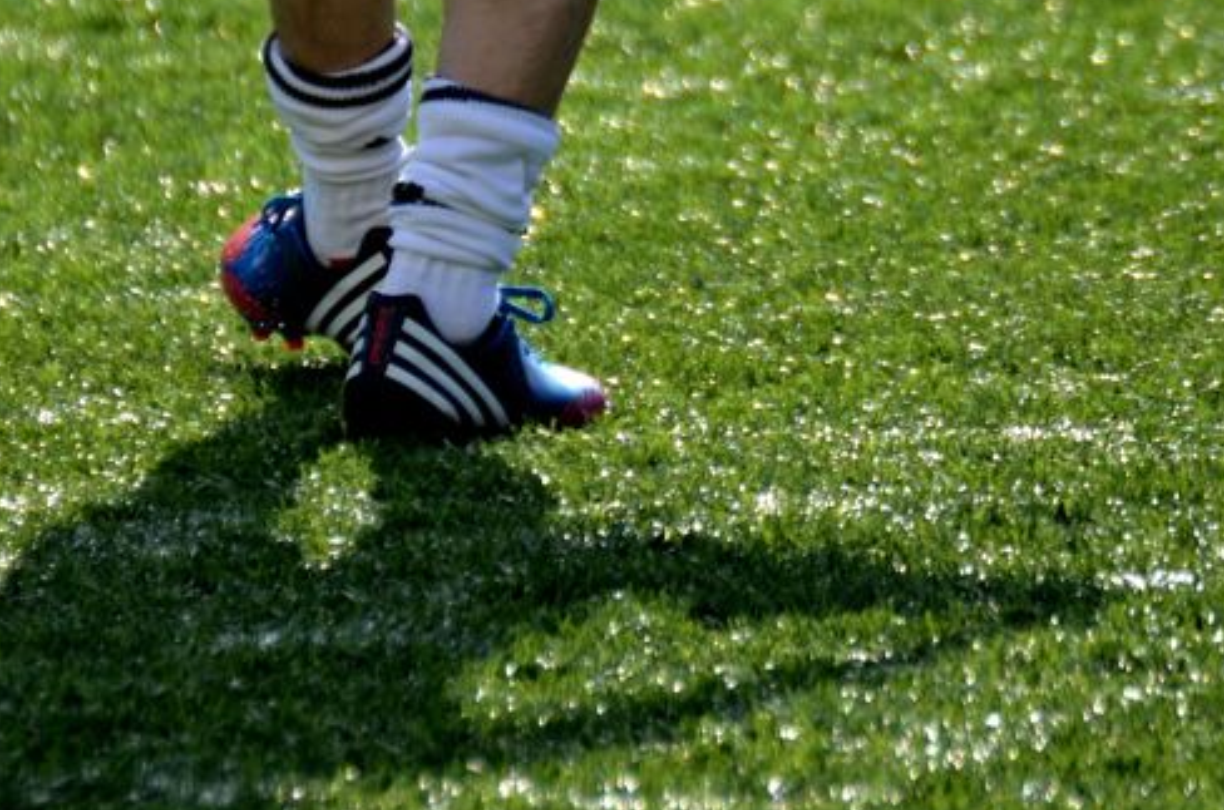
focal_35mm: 945
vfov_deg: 1.4
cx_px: 562
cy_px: 8
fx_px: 32057
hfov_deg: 2.2
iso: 320
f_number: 5.6
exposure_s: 1/1250
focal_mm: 300
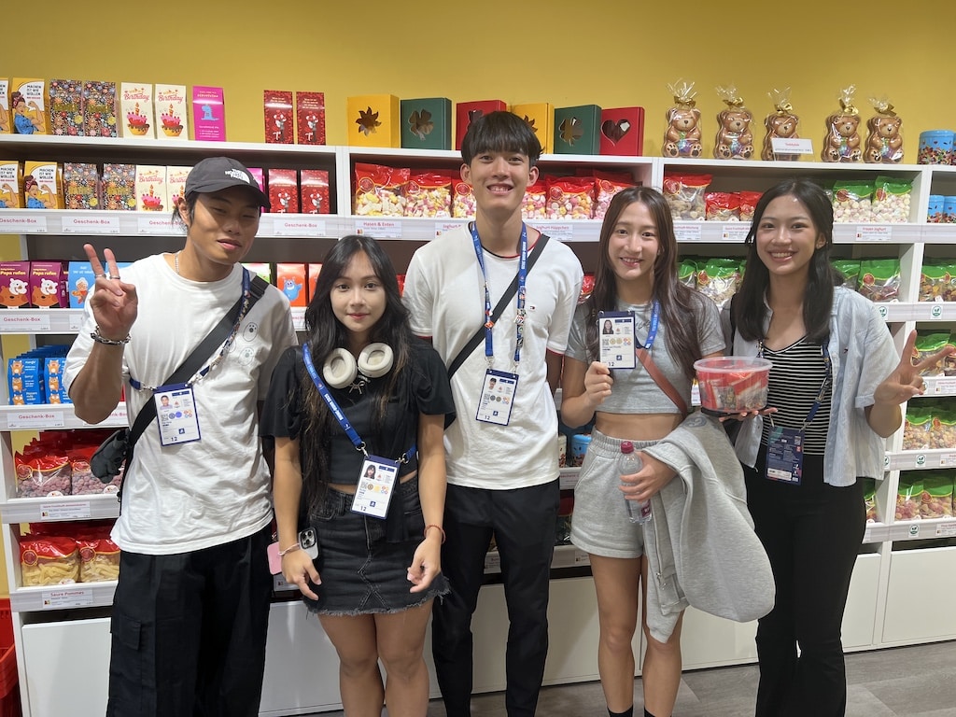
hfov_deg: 67.3
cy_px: 358
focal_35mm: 26
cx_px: 478
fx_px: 718
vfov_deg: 53.1
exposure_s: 1/105
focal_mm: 5.7
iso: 32
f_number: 1.5
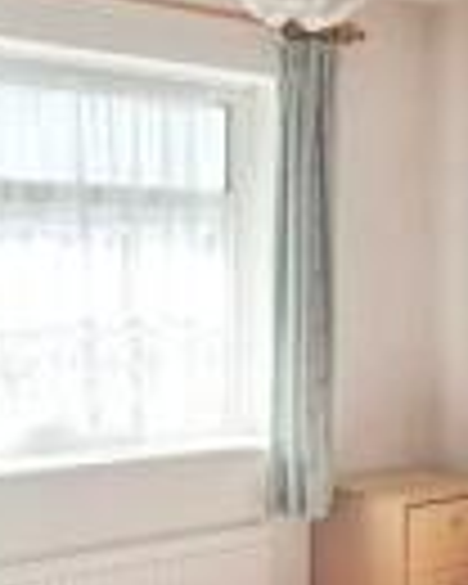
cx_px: 344
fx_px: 987
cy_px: 425
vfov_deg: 32.5
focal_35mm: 57
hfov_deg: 26.4
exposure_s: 1/291
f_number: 2.2
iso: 50
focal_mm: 2.2
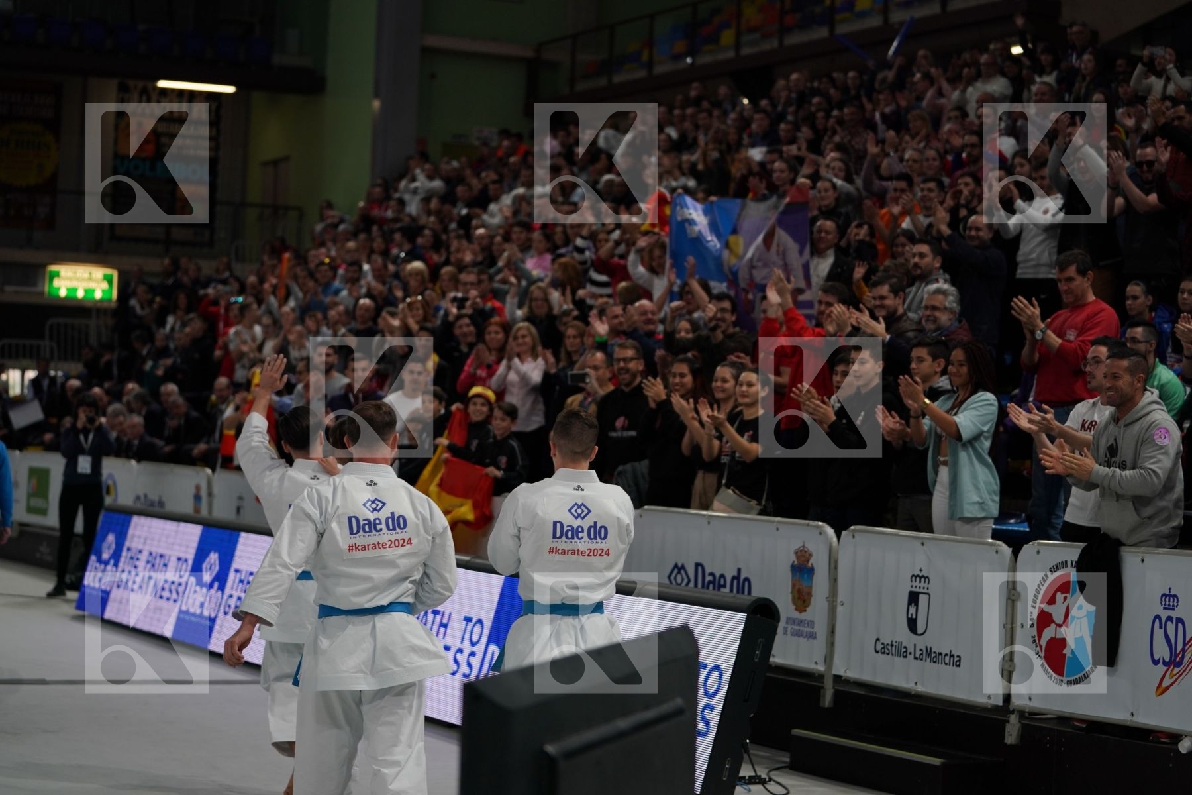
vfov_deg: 19.5
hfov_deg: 28.8
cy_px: 398
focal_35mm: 70
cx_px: 596
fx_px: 2318
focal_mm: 70
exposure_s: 1/500
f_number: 2.8
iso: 400
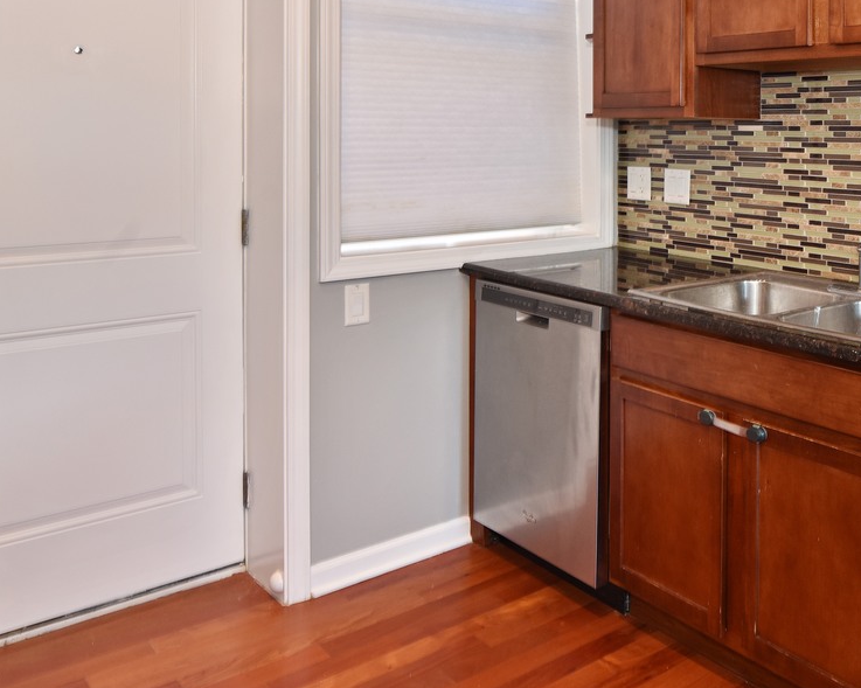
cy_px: 189
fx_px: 841
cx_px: 697
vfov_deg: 43.4
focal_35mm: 33
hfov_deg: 50.7
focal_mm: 16
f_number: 8
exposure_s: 1/5
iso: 200
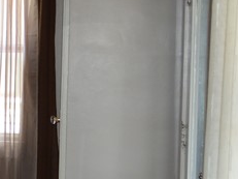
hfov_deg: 13.5
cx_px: -255
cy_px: 106
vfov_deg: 12.1
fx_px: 838
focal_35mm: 122
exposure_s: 1/60
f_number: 4
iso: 400
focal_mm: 18
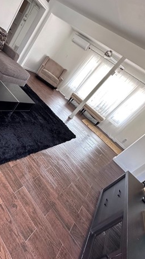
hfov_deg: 51.4
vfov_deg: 83.5
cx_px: 38
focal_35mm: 21
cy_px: 114
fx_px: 144
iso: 125
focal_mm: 2.22
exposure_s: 1/99
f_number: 2.2
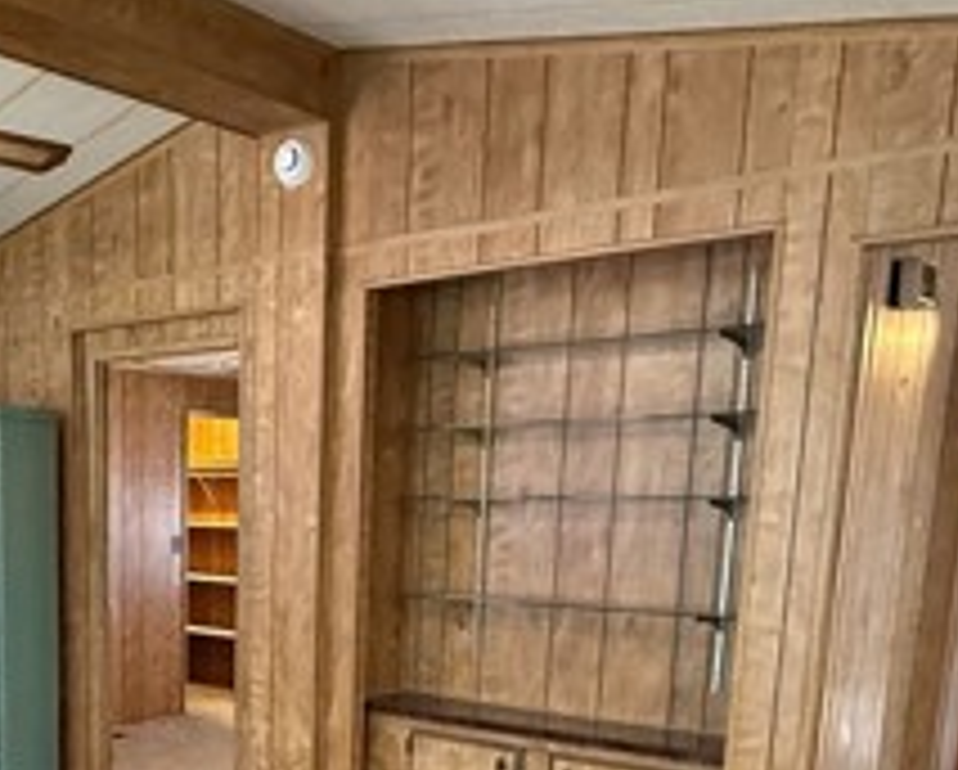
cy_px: 707
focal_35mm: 41
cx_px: 166
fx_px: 1164
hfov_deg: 42.4
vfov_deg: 34.3
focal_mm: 2.22
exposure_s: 1/60
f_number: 2.2
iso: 800
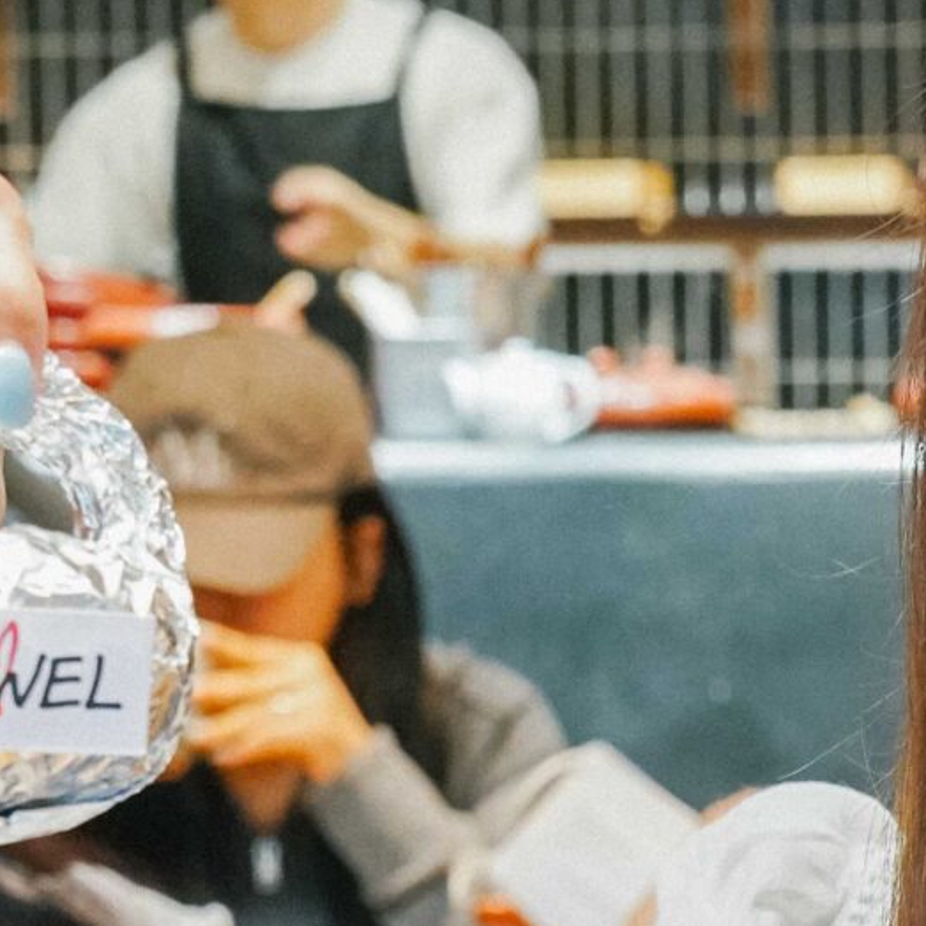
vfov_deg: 9.3
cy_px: 1045
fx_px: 5660
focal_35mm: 187
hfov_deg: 9.3
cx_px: 785
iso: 3200
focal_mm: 45
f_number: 6.3
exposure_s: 1/50
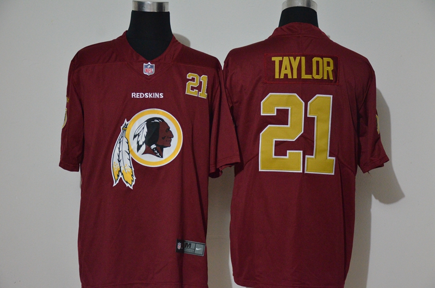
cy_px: 144
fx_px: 904
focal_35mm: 75
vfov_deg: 18.1
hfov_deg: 27.0
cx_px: 218
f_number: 4.8
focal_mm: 50
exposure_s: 1/20
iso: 4000
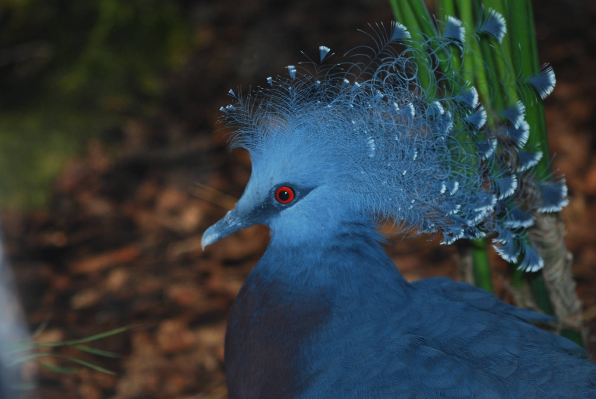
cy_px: 200
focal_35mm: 142
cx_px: 298
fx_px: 2362
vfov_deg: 9.7
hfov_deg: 14.4
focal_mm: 95
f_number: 4.2
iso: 200
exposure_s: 1/60
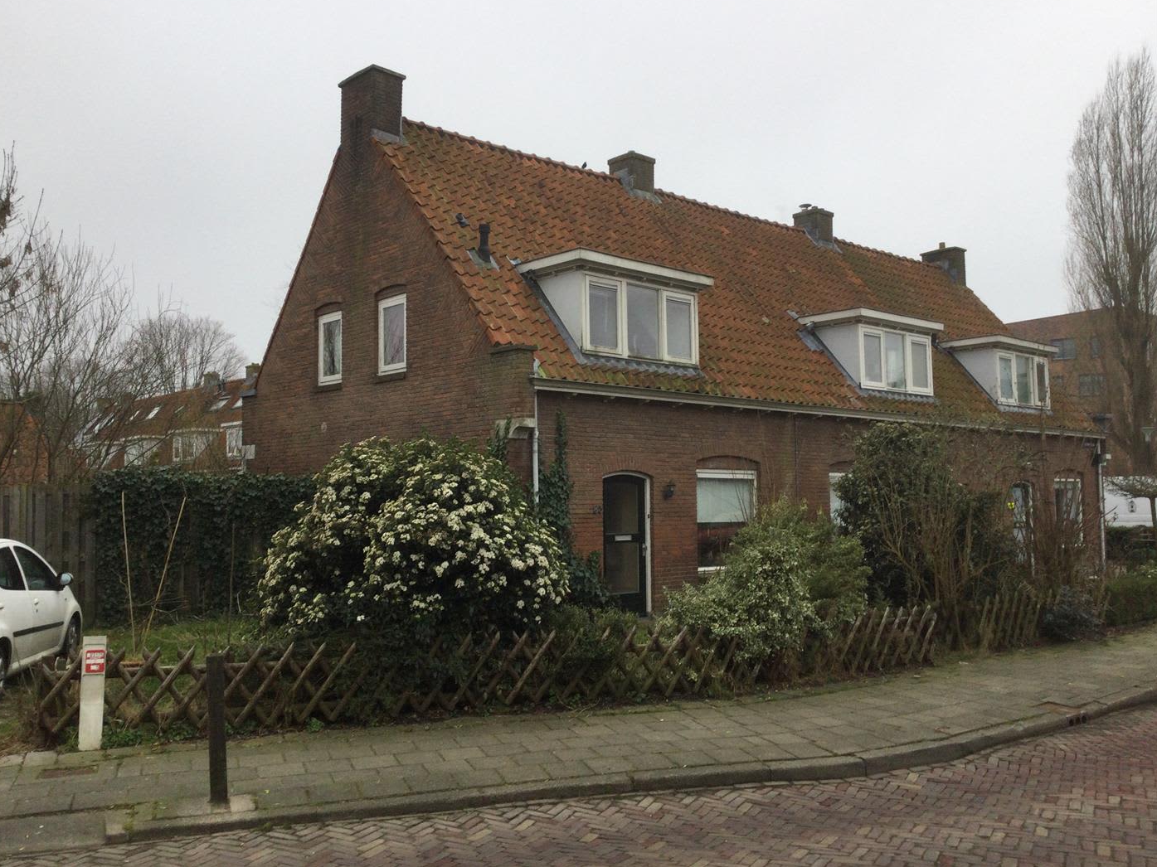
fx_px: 1069
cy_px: 422
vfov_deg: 44.2
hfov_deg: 56.8
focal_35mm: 32
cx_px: 562
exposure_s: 1/100
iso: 32
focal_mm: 3.3
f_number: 2.4
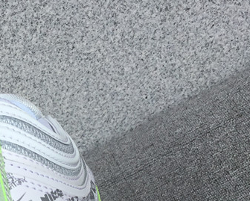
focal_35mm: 81
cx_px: 31
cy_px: 191
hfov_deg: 23.0
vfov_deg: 18.6
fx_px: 599
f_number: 2.4
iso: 25
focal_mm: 3.3
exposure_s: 1/622
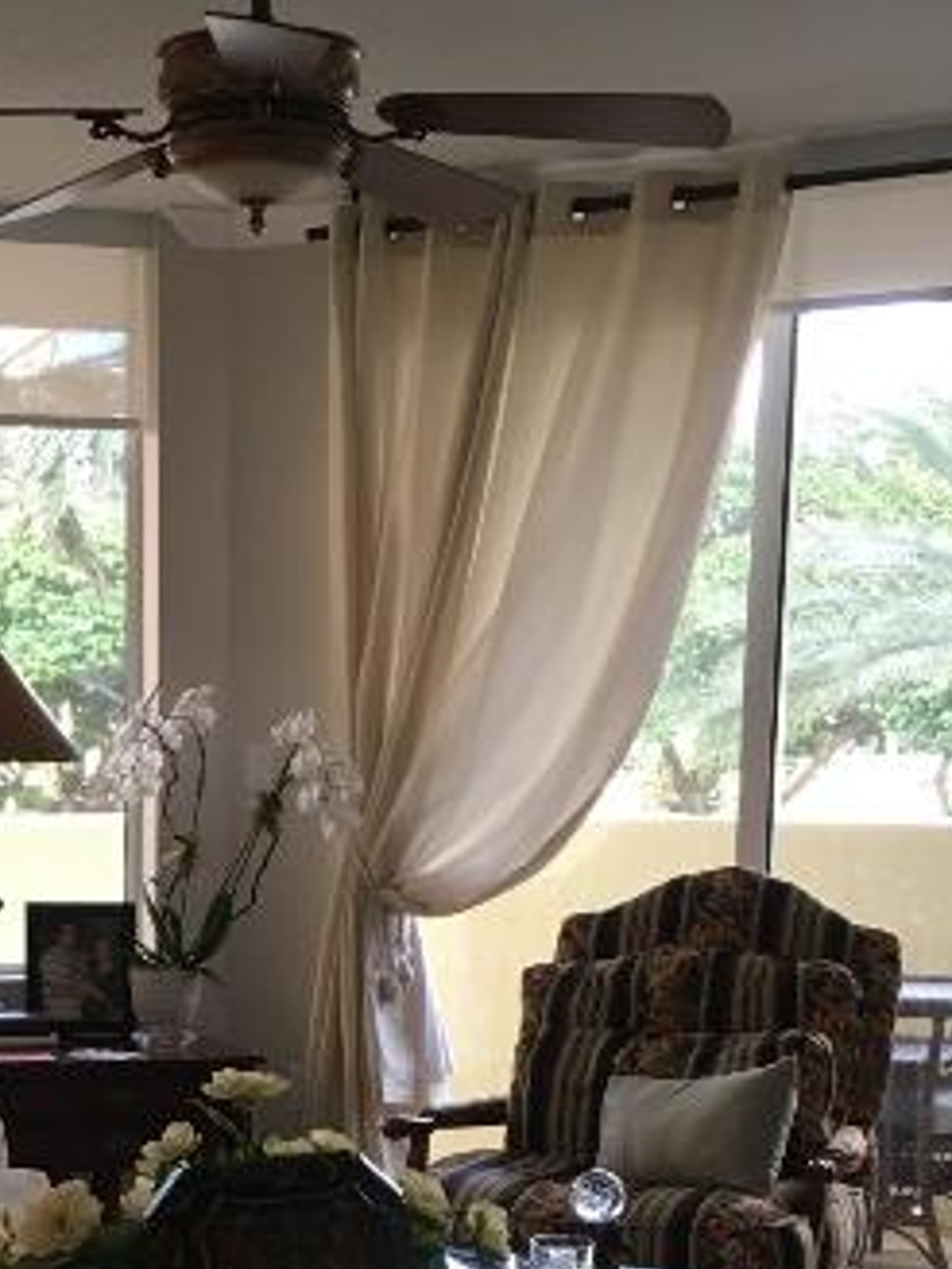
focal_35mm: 68
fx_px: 2493
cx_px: 50
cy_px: 1172
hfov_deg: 21.0
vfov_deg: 27.4
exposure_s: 1/30
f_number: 2.2
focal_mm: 4.15
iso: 40
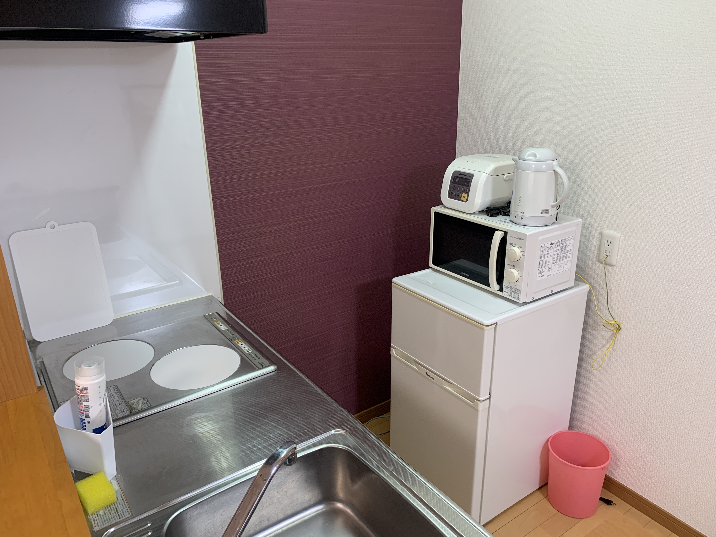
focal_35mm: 26
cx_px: 358
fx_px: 538
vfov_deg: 53.1
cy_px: 268
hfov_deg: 67.3
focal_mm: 4.25
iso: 80
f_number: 1.8
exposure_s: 1/60
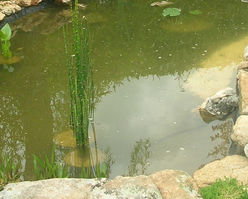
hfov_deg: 18.5
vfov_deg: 14.8
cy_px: 11
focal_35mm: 103
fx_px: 756
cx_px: 175
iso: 50
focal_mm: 5.8
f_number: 3
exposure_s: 1/213
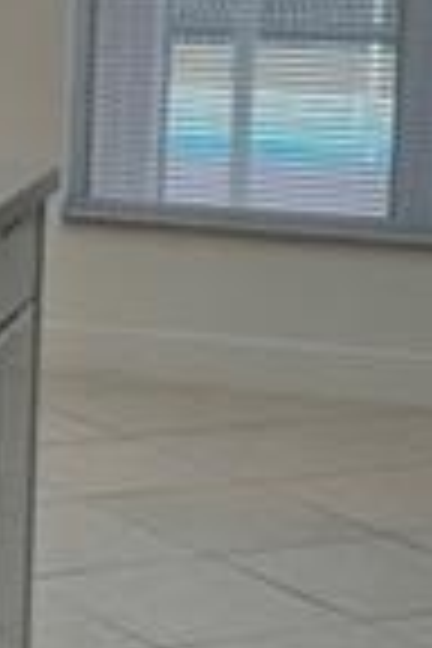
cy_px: 117
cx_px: -274
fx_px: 2394
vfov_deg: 15.3
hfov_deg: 9.9
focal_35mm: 133
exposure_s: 1/184
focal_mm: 6.76
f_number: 1.78
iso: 64
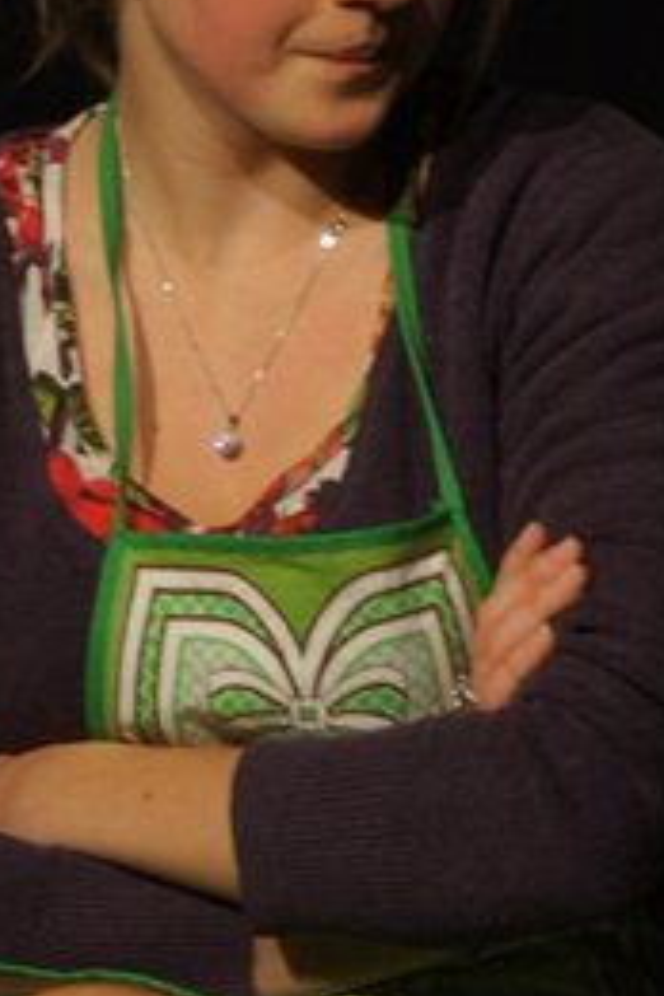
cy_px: 225
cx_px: 103
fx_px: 26254
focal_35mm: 949
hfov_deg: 1.4
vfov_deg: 2.2
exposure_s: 1/80
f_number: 5.6
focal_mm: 300
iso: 1600
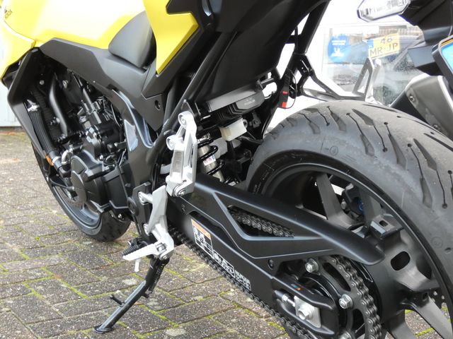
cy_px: 170
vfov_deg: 30.3
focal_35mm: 48
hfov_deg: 39.7
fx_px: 628
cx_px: 226
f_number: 3.8
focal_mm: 8.6
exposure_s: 1/80
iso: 640
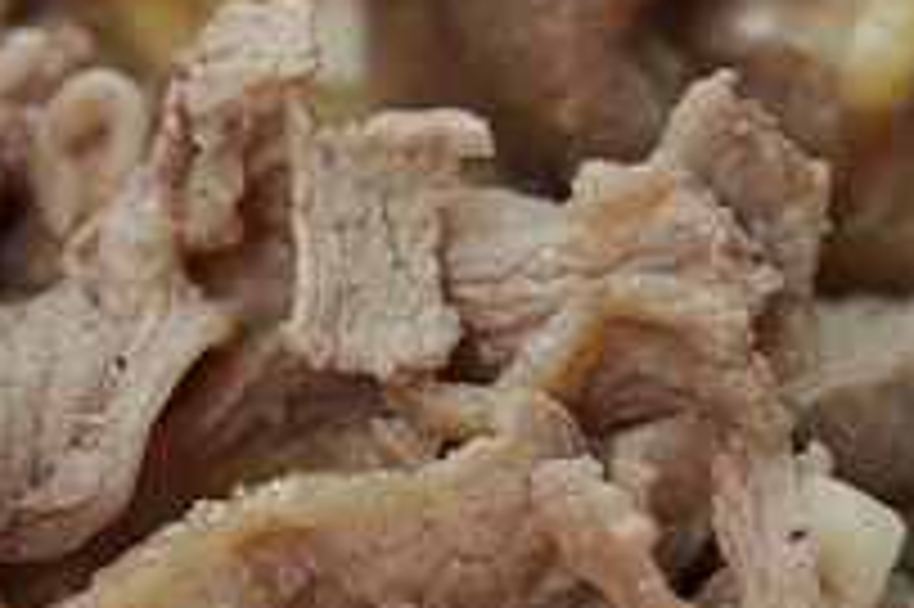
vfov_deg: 4.5
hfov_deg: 6.6
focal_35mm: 308
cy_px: 315
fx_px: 7813
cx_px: -441
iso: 100
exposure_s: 1/80
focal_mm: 52
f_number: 4.5
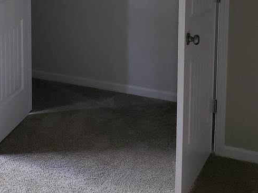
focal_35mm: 68
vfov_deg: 20.6
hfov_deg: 28.0
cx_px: 57
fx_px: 507
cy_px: -17
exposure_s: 1/35
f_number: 2.4
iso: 125
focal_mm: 4.3
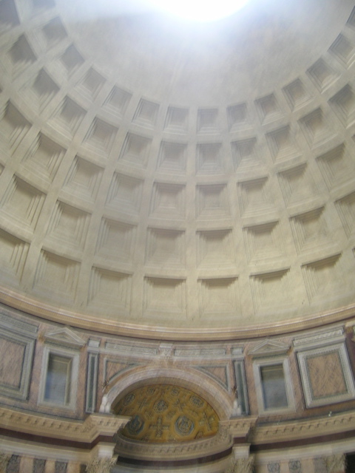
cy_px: 236
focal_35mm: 35
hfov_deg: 40.7
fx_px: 479
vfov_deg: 52.6
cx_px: 178
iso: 50
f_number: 2.8
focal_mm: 5.4
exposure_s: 1/7.7
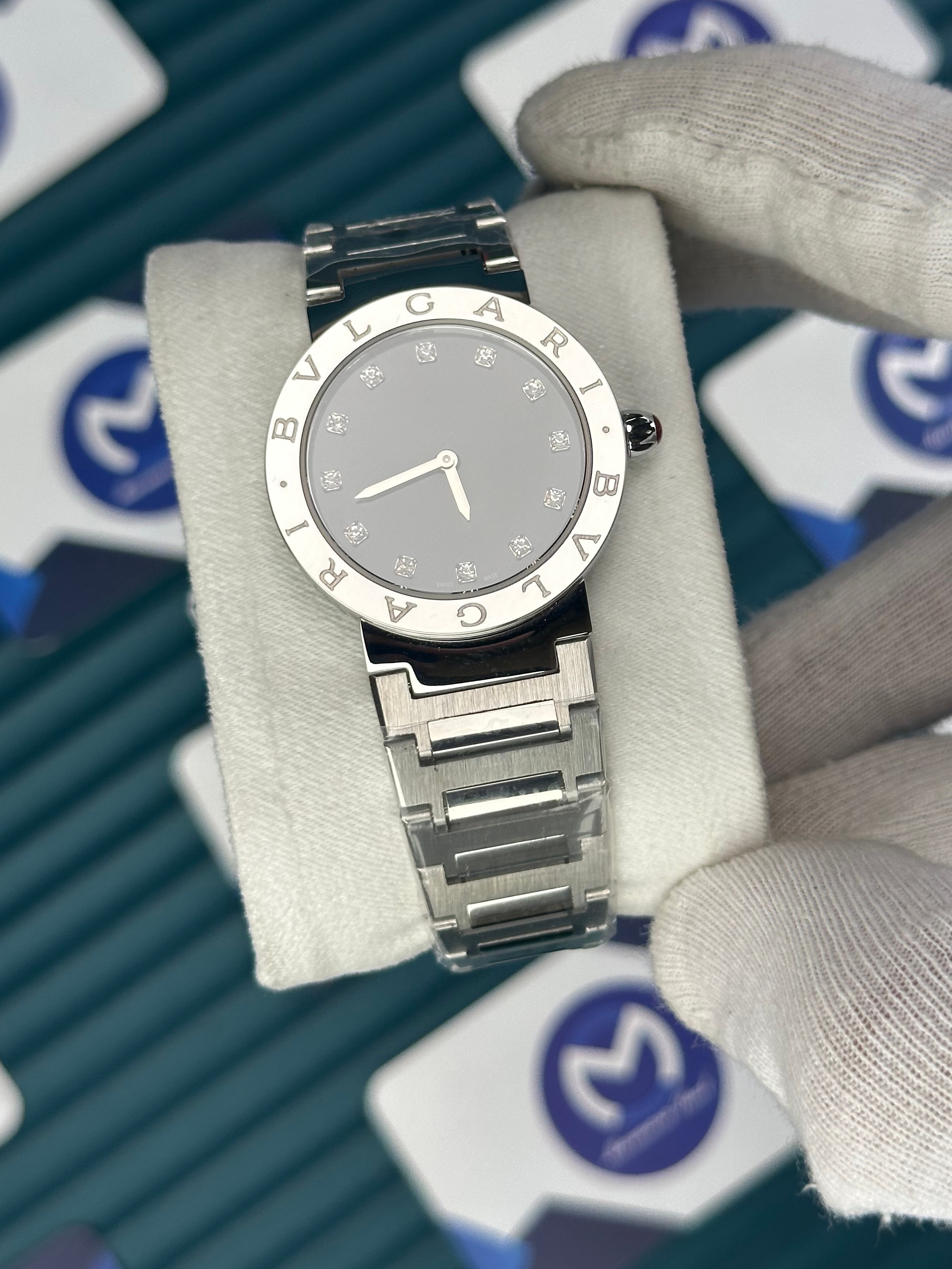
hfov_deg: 24.4
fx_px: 2200
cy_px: 513
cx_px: 534
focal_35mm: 60
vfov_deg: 32.1
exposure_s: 1/1323
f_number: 1.78
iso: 64
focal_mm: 6.86
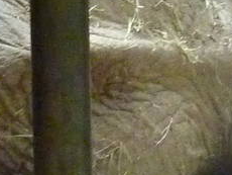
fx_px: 2100
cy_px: -55
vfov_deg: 4.7
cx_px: 164
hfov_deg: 6.3
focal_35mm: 313
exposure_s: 1/25
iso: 800
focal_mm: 7.3
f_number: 3.7
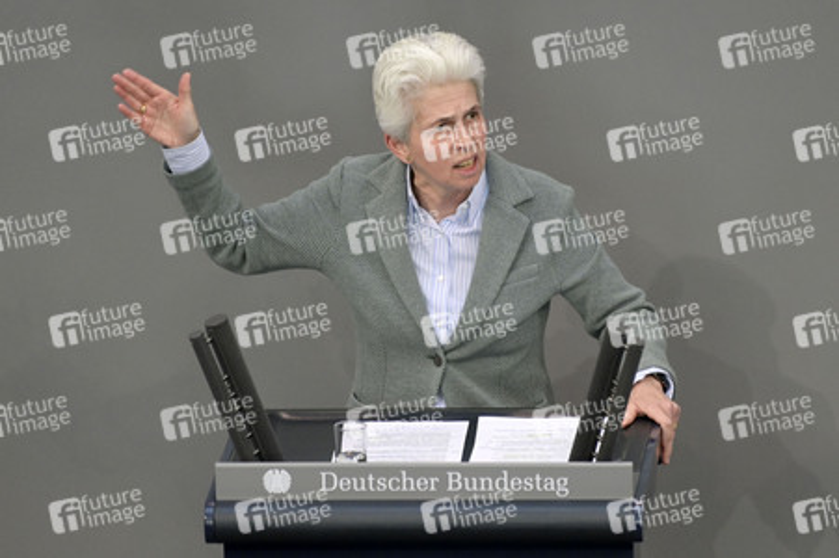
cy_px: 279
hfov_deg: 4.1
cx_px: 420
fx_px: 11644
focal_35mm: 500
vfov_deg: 2.7
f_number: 5.6
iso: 5000
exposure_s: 1/400
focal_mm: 500
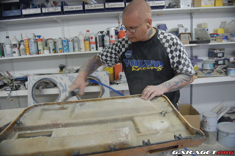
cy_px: 78
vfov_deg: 47.7
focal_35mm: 27
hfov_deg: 67.5
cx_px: 118
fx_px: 176
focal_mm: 18
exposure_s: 1/25
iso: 800
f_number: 3.5
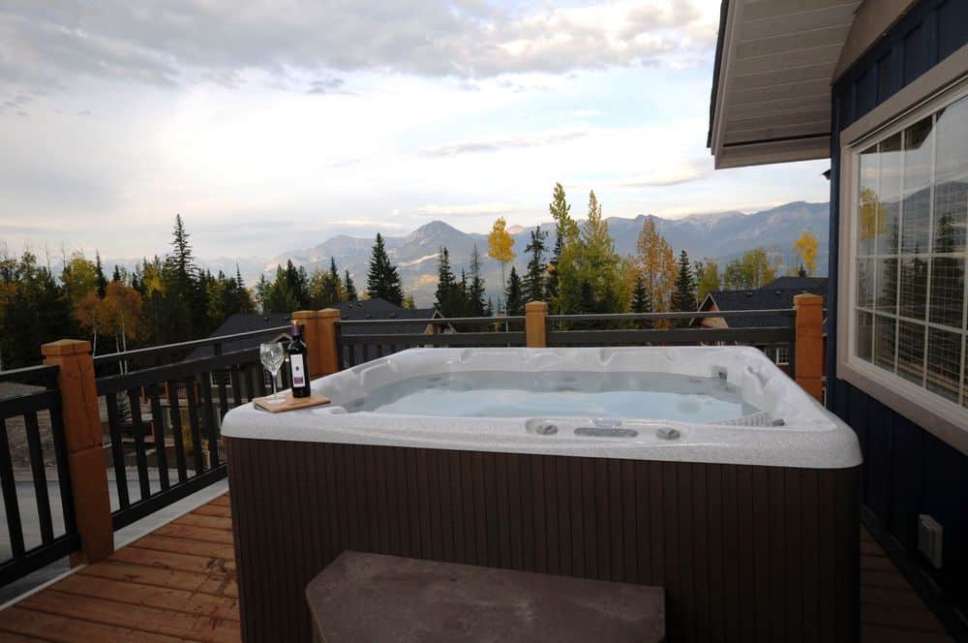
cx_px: 484
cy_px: 322
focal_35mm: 21
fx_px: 564
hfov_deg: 81.3
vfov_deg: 59.4
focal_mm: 14
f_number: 7.1
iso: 200
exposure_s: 1/200
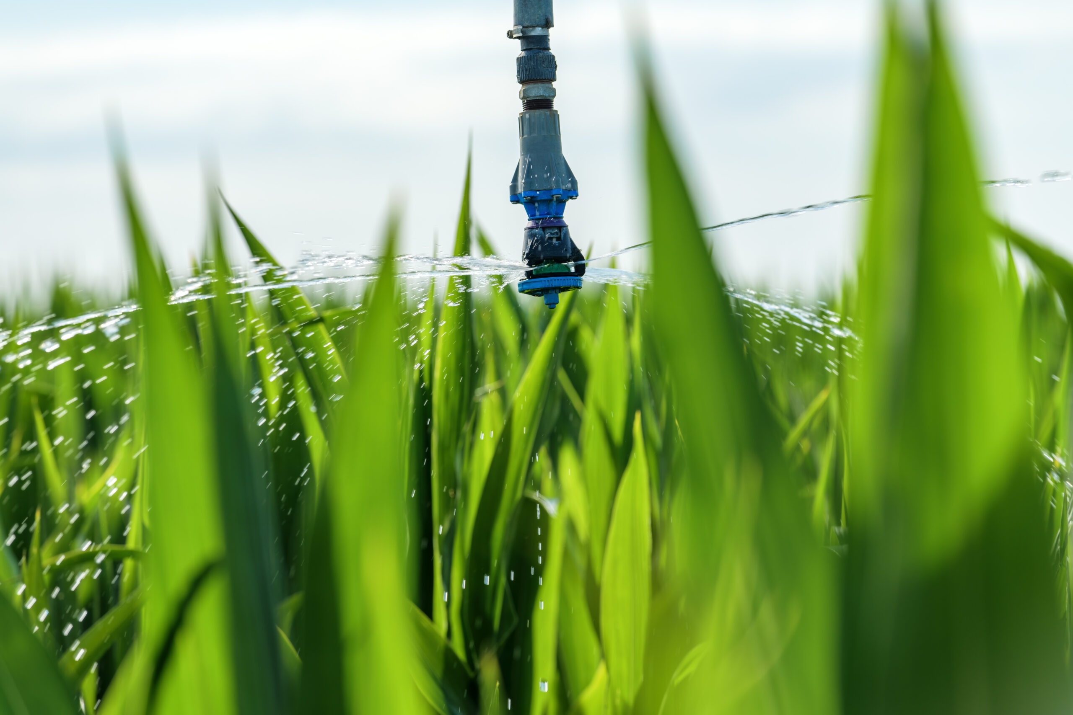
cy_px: 358
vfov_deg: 6.9
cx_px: 536
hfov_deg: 10.3
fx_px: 5961
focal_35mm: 200
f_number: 7.1
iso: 100
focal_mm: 200
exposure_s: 1/320
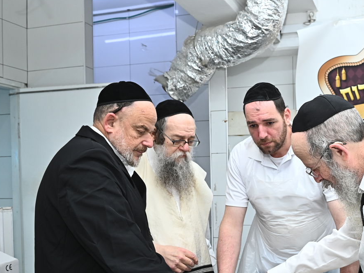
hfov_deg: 42.0
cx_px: 262
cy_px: 182
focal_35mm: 44
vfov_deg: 32.6
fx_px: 463
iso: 1600
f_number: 7.1
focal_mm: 29
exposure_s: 1/200
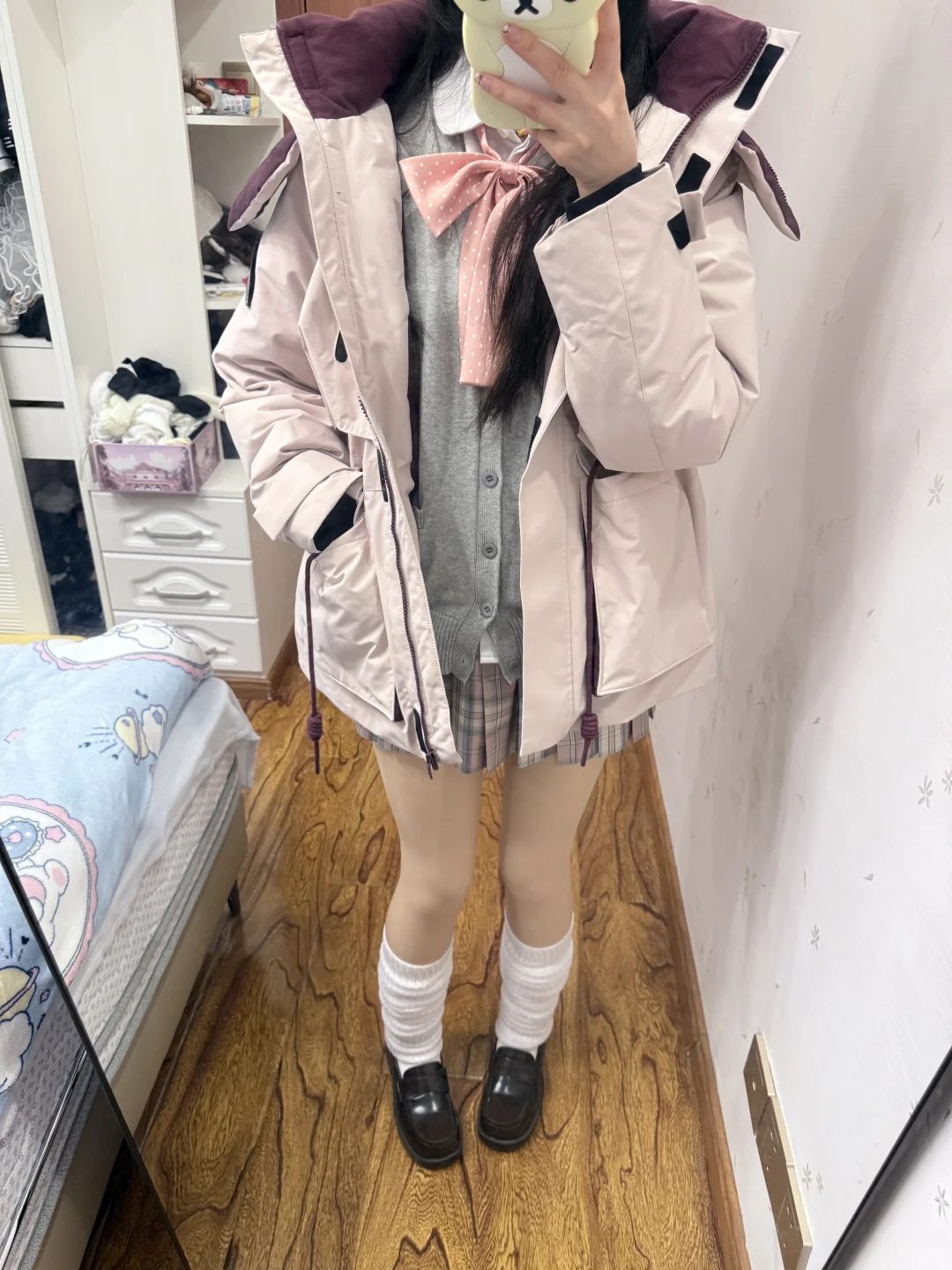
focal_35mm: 24
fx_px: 880
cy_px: 635
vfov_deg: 71.6
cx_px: 476
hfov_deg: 56.8
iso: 320
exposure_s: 1/50
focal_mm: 6.76
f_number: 1.78
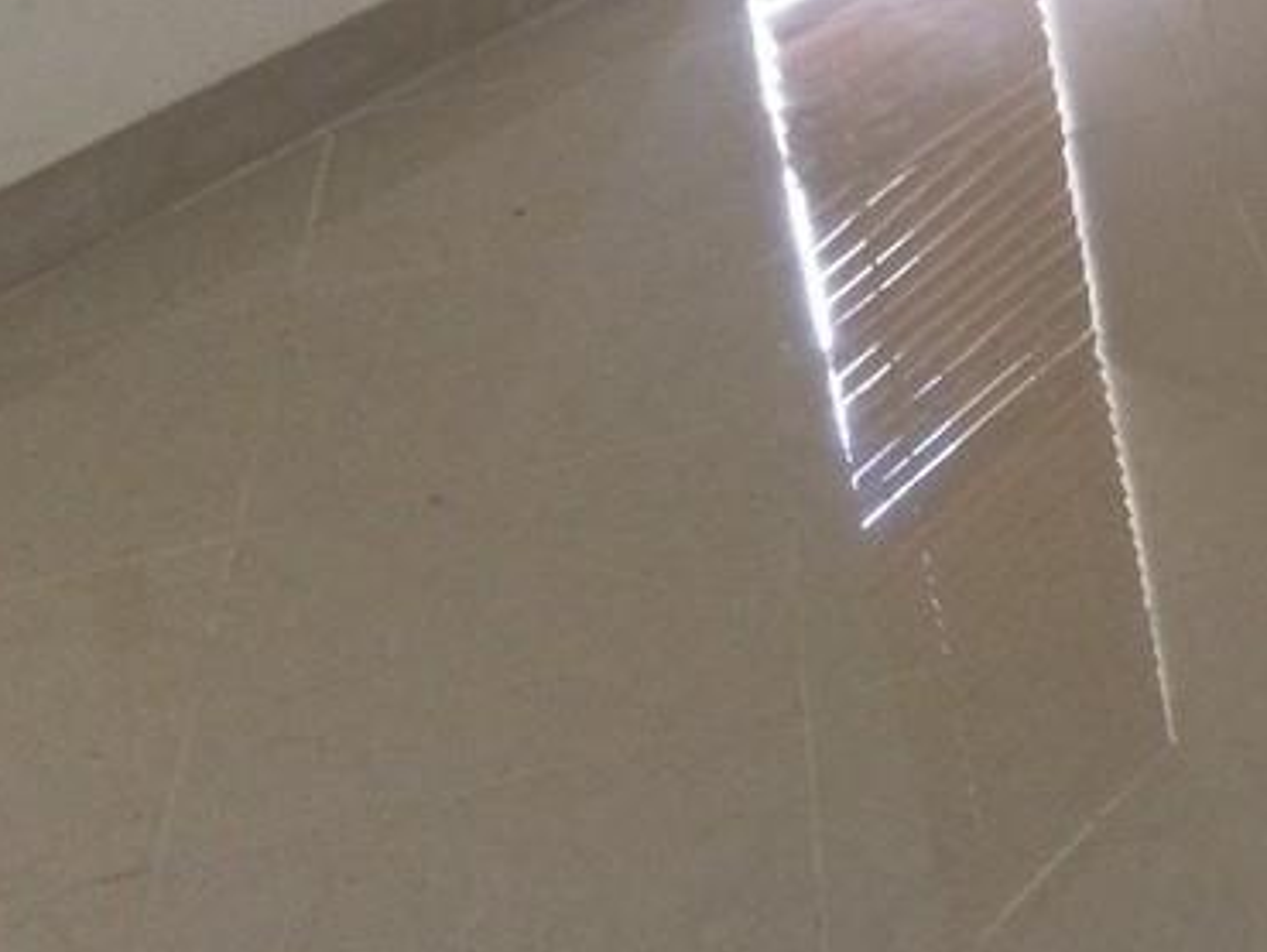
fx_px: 3040
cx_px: 1627
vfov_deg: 17.2
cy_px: -113
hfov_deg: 21.4
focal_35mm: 83
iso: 200
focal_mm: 4.12
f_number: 2.2
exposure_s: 1/30
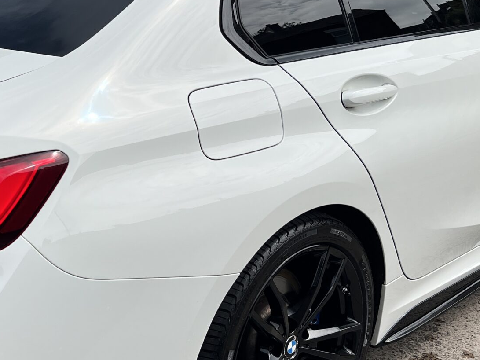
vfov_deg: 24.0
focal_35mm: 61
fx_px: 846
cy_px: 149
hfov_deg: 31.5
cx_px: 179
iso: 50
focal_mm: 5.7
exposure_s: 1/5076
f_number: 1.5
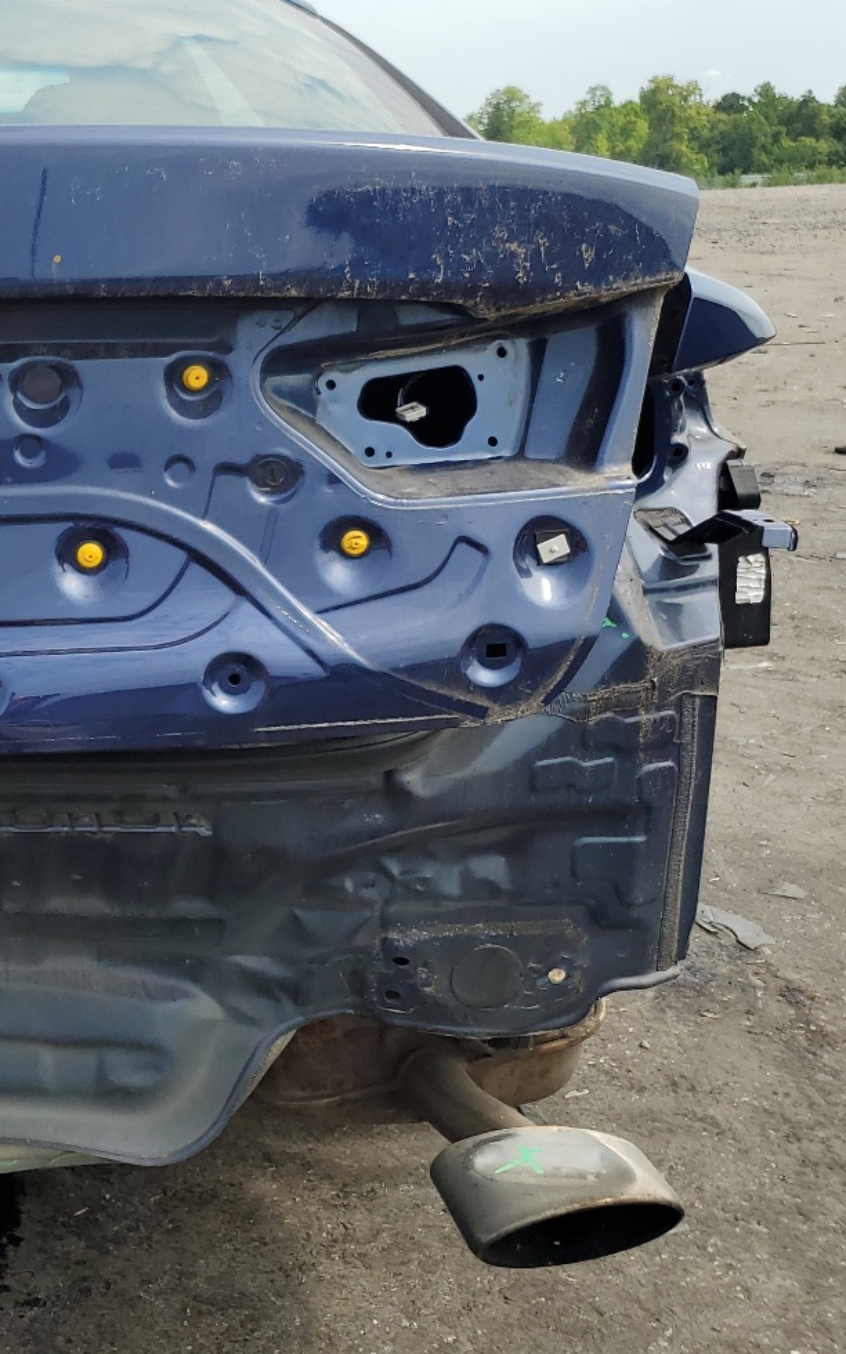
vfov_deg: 44.3
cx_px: -174
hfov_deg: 25.6
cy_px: 602
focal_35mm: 45
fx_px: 1661
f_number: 1.5
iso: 50
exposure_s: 1/2500
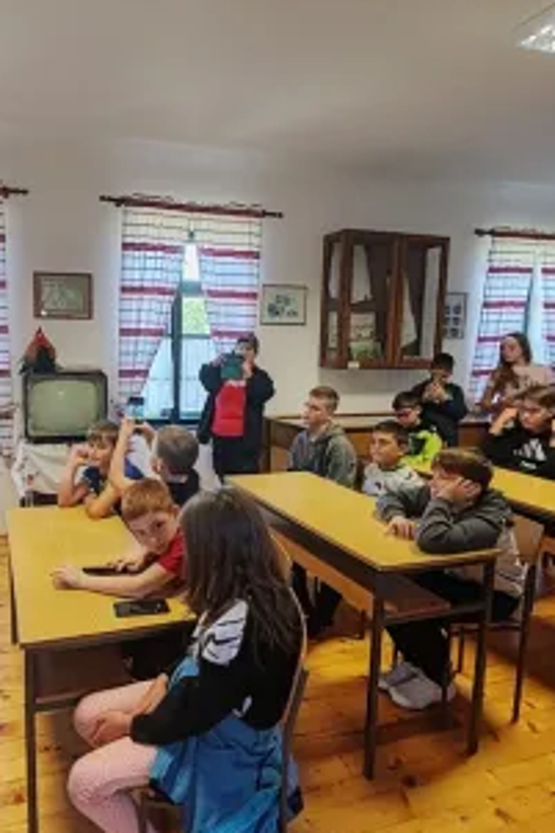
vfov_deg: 73.8
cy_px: 416
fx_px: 556
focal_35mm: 24
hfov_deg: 51.4
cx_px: 157
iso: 100
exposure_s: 1/33
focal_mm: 1.96
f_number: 2.2
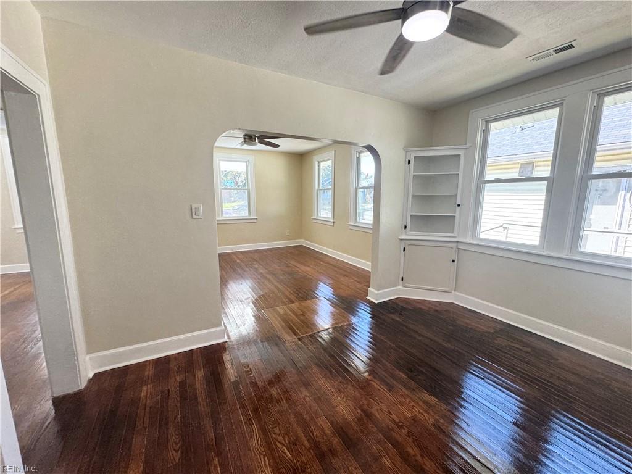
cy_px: 237
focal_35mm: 14
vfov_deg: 85.7
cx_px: 316
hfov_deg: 102.1
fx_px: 256
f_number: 2.2
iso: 160
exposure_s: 1/120
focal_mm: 2.22
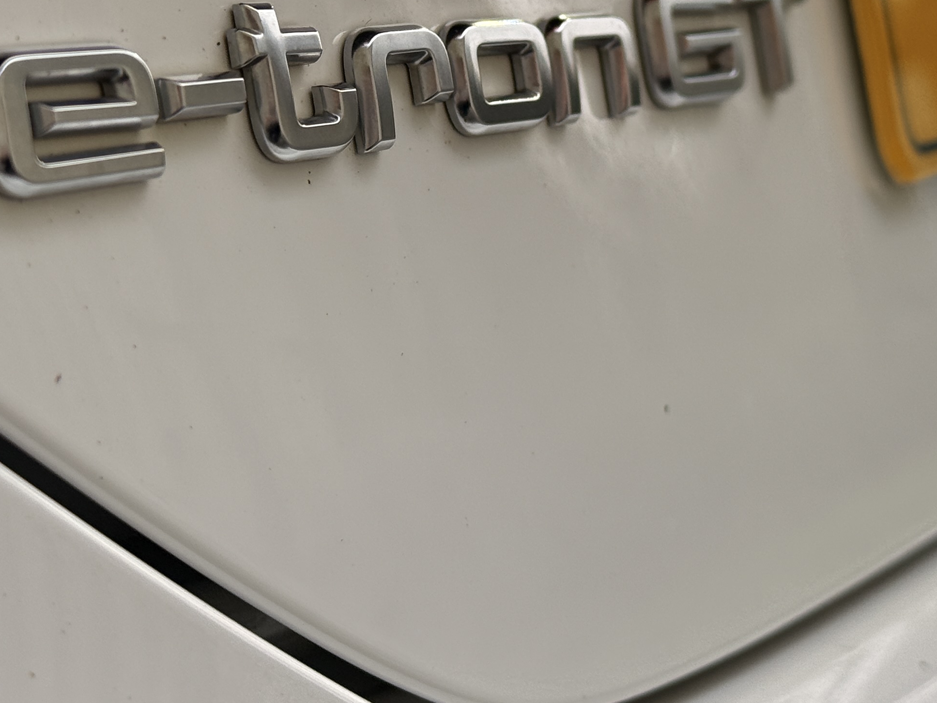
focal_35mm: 100
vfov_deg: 14.7
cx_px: 452
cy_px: 91
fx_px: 2707
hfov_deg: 19.6
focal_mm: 6.76
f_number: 1.78
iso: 64
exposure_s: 1/657
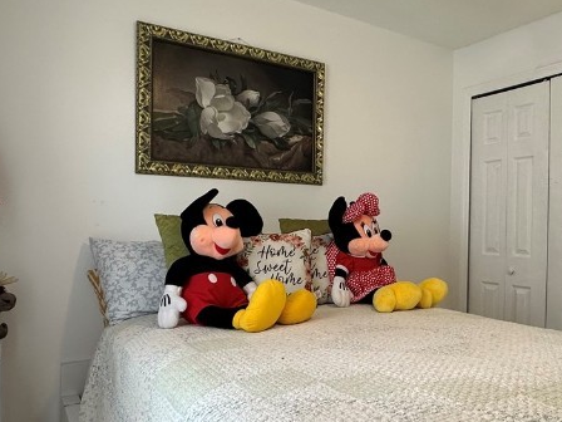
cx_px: 370
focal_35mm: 32
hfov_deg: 55.7
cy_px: 236
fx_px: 520
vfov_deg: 44.1
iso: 200
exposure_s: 1/60
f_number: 2.2
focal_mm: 2.22
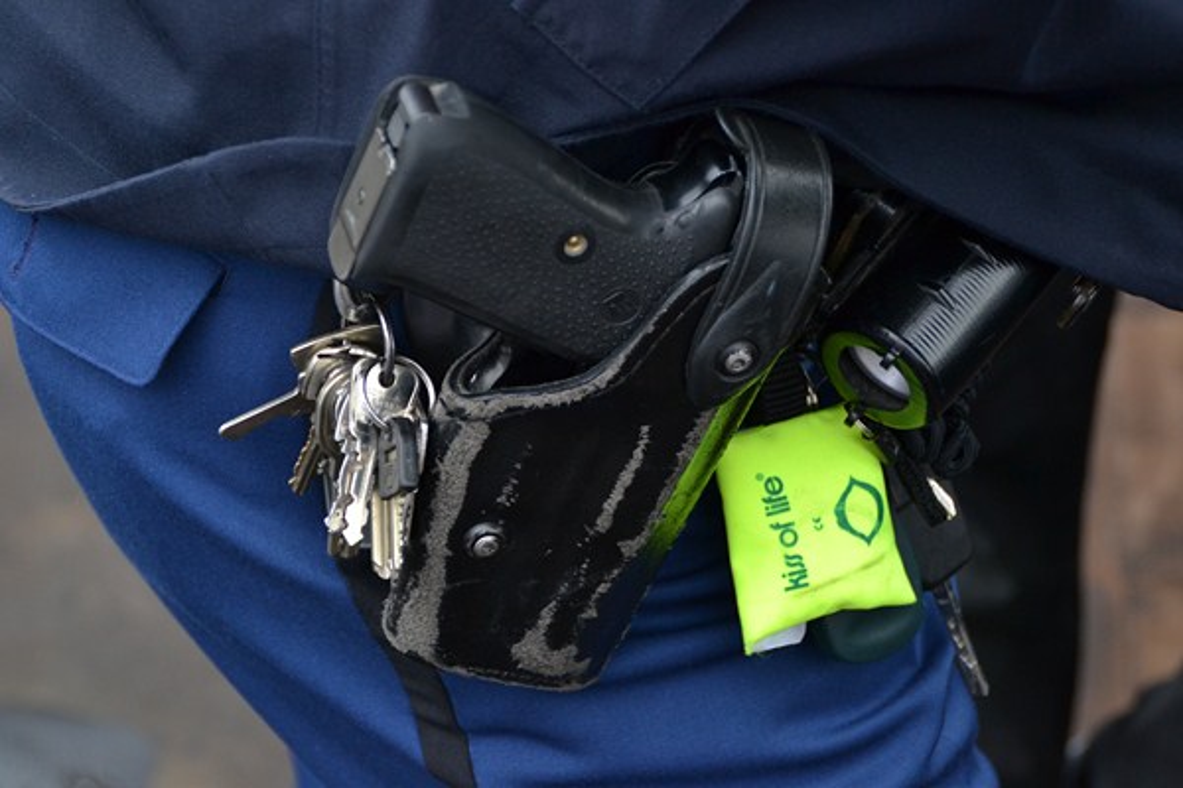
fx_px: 3352
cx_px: 592
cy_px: 394
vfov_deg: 13.4
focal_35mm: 102
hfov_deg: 20.0
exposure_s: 1/125
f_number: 5.3
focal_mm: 68
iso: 640
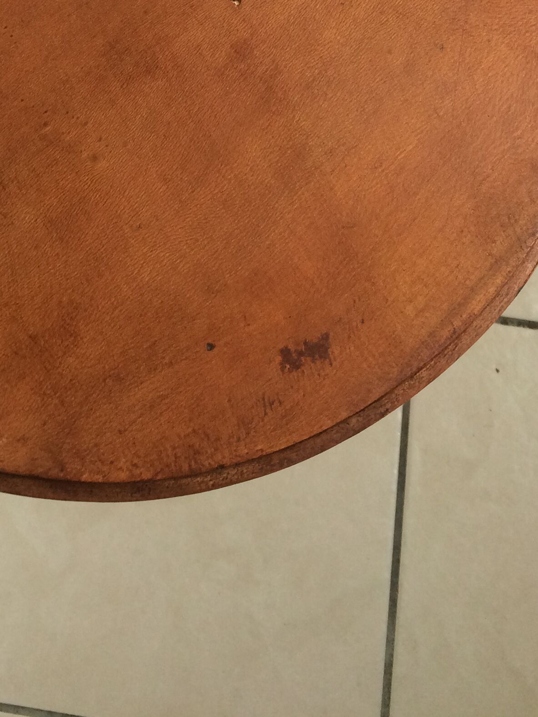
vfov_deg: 29.7
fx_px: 1244
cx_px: 98
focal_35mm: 60
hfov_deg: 24.0
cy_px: -23
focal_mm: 4.15
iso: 64
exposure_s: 1/100
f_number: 2.2
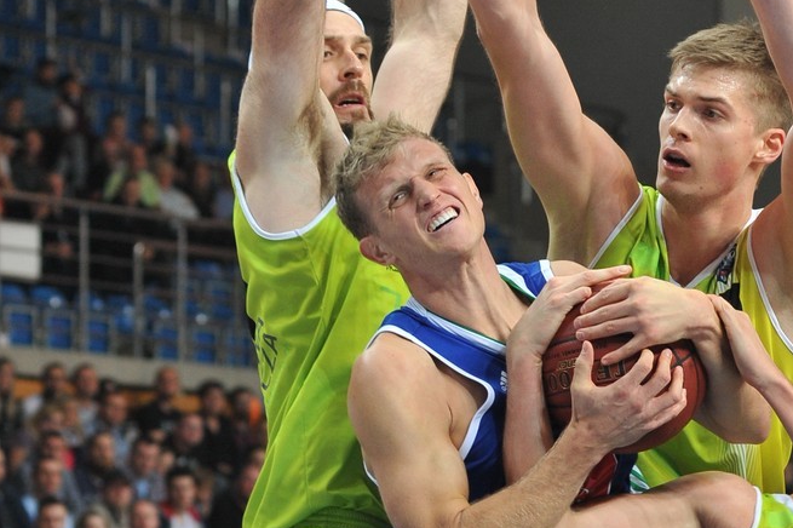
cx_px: 505
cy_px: 325
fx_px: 2422
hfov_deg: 18.6
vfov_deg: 12.4
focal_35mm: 110
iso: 1250
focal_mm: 80
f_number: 4.5
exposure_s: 1/400
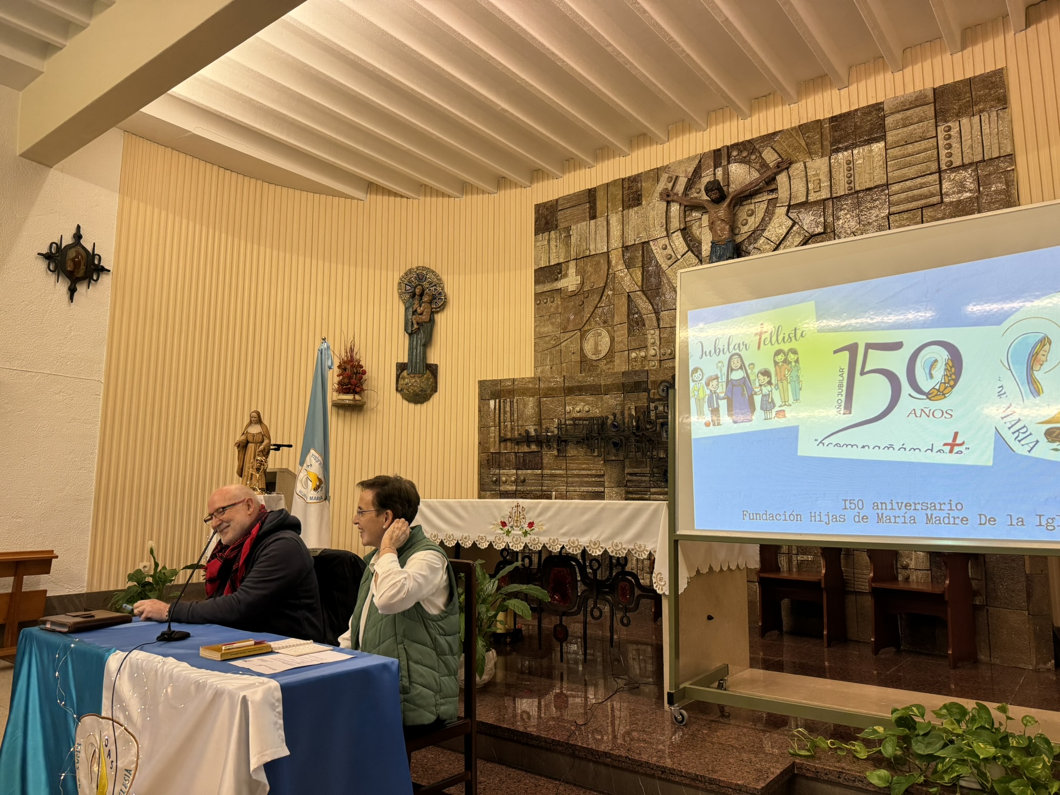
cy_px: 398
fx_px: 735
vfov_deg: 56.8
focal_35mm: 24
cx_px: 530
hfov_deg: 71.6
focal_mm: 6.76
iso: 200
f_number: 1.78
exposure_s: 1/100
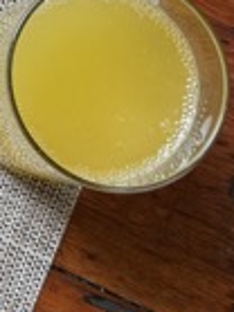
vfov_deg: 13.8
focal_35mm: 138
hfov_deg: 9.7
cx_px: -297
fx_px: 1246
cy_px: -94
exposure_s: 1/180
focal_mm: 6.76
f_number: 1.78
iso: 64
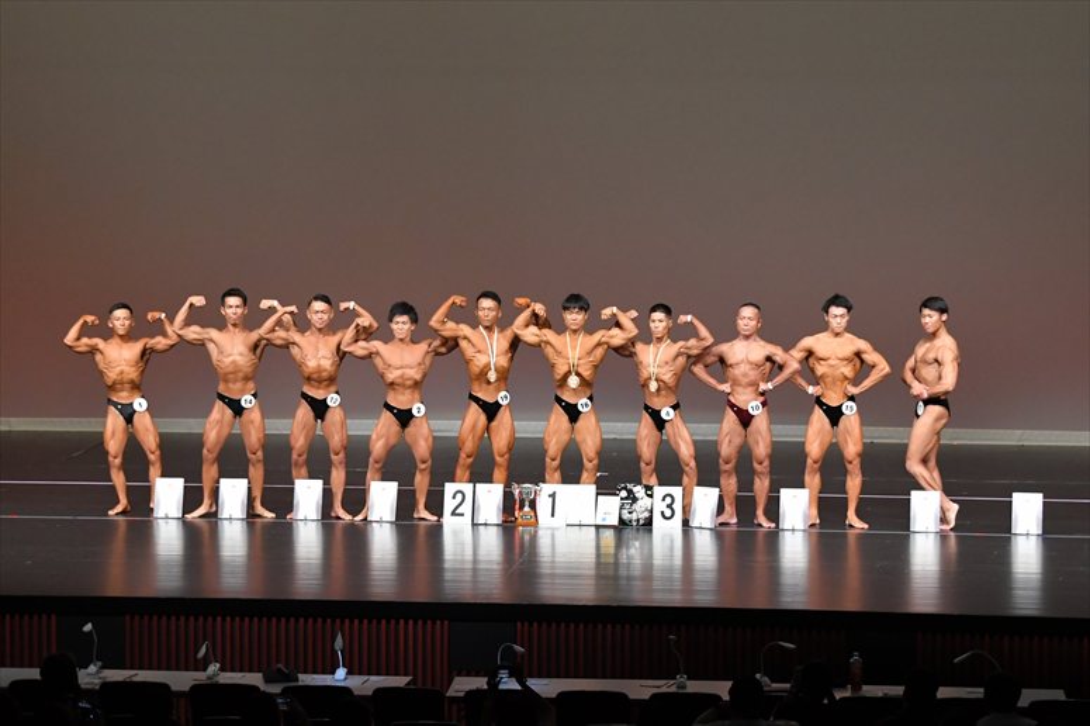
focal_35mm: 123
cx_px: 545
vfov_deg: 11.1
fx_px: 3722
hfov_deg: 16.7
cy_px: 363
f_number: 5.6
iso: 4000
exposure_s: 1/400
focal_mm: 82
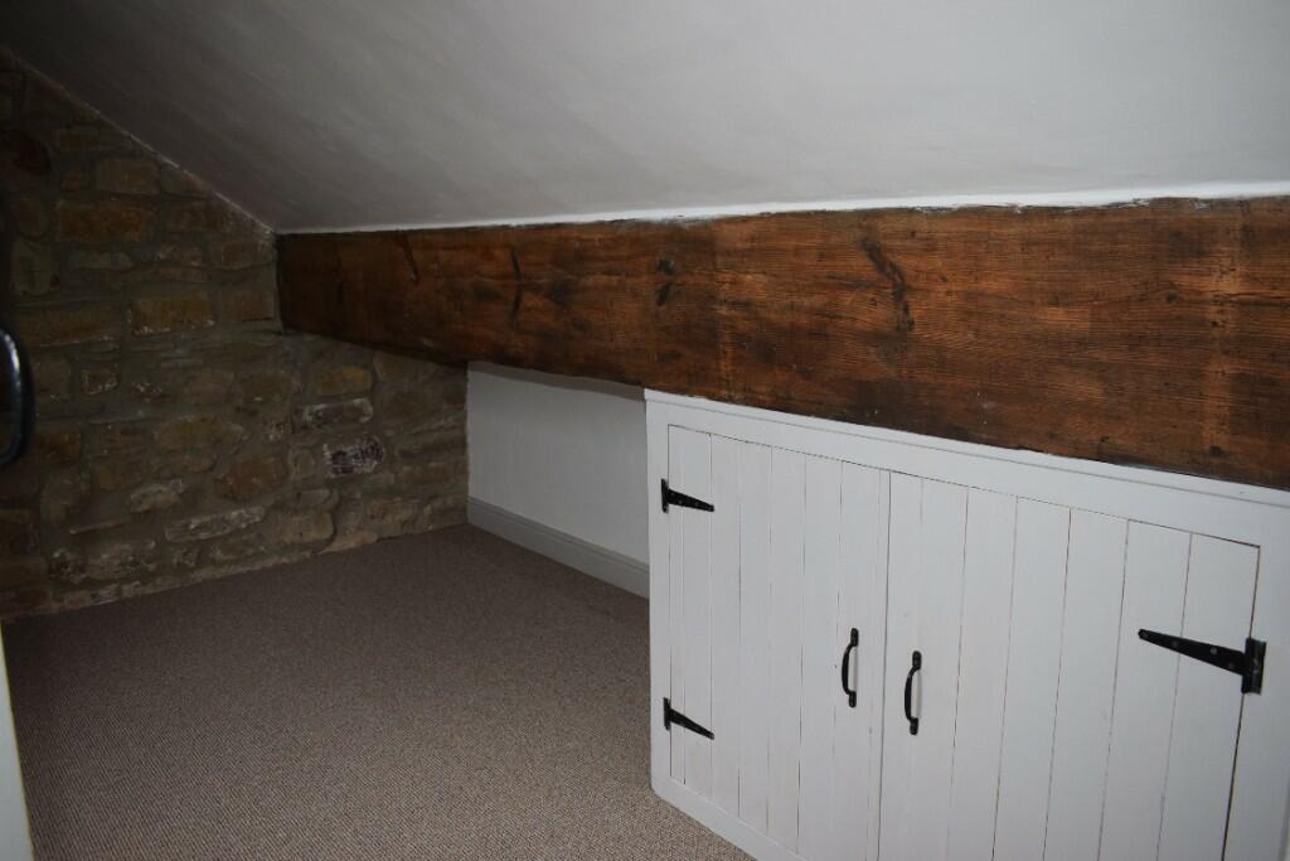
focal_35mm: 30
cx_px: 645
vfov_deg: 43.6
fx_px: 1075
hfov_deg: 61.9
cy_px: 430
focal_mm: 20
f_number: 4.5
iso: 800
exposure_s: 1/80
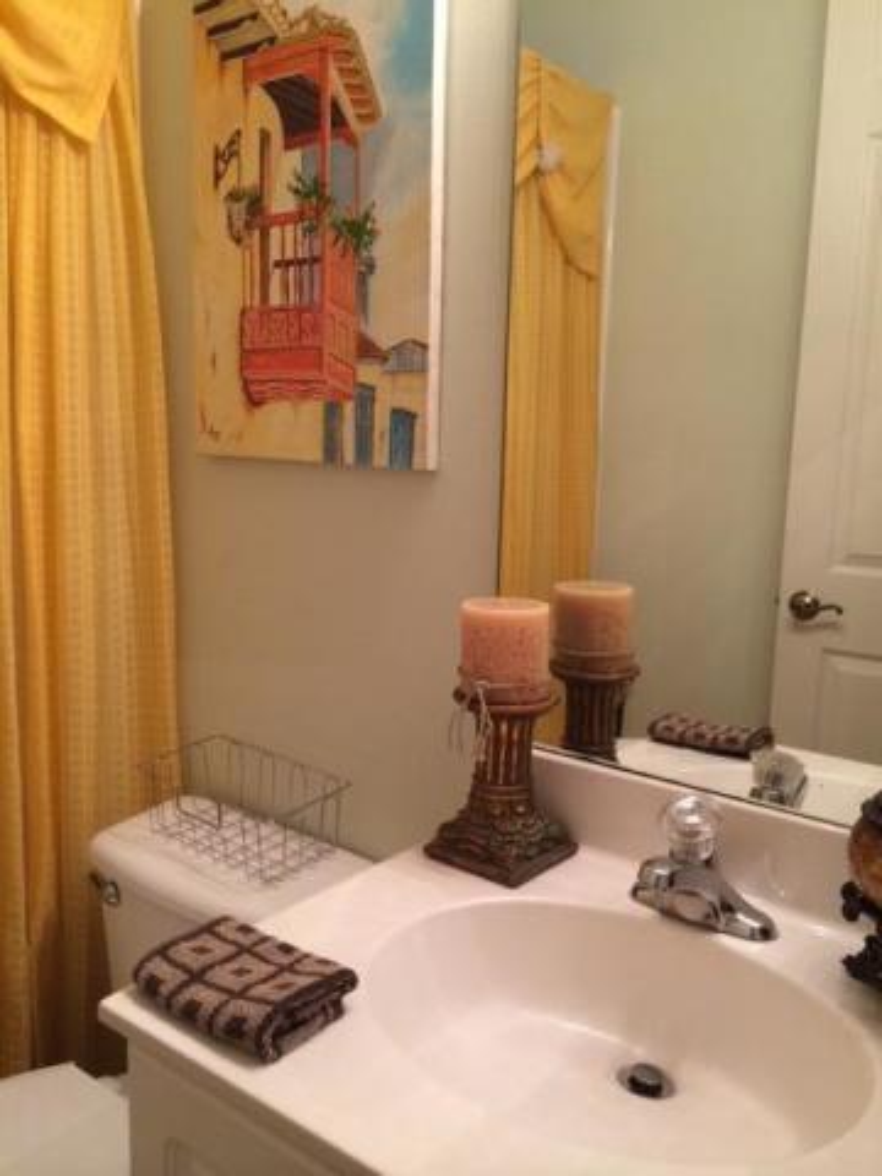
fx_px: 1019
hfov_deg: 46.8
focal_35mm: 30
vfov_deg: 60.0
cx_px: 441
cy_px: 588
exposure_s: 1/30
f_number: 2.2
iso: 100
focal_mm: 4.12
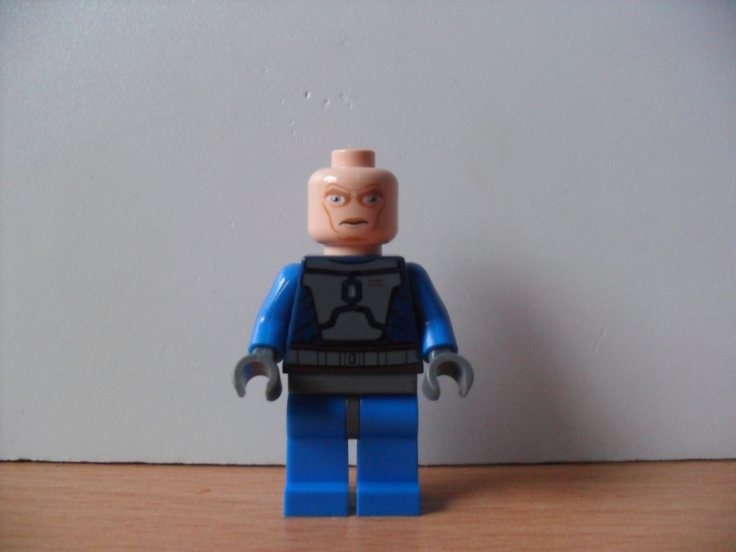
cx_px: 368
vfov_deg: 40.7
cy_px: 276
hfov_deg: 52.6
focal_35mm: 35
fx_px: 744
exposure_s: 1/15
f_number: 3
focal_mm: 6.3
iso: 400
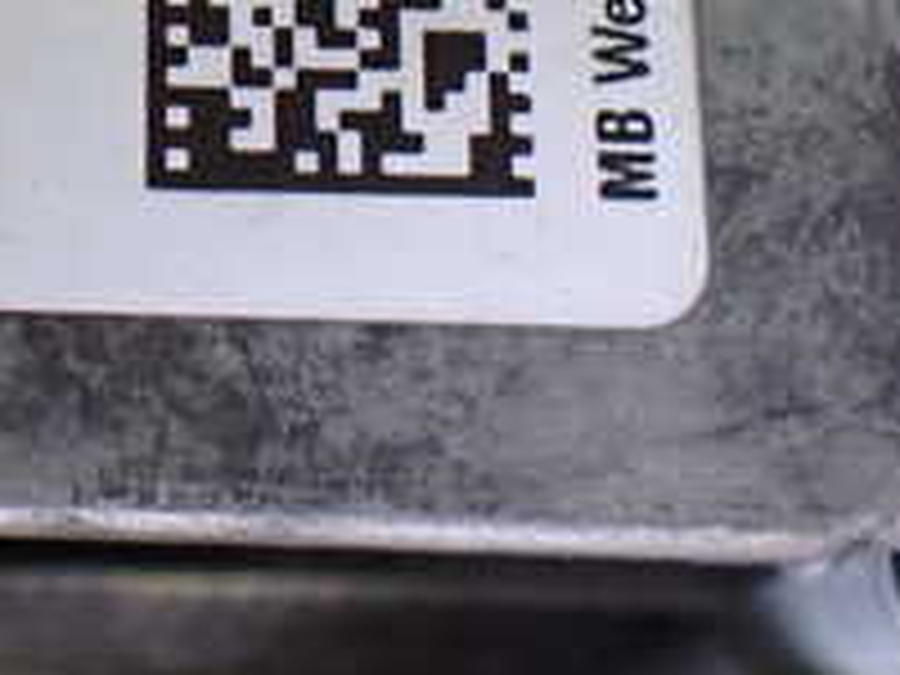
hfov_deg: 20.8
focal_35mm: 90
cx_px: -58
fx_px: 2340
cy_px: -104
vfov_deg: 15.9
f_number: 2.3
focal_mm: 5.4
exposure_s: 1/40
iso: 800
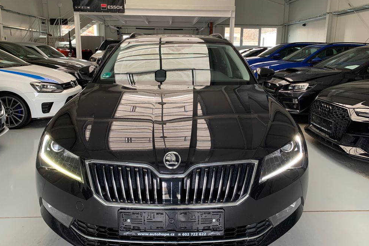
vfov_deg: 46.4
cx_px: 183
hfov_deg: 65.5
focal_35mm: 28
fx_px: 287
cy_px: 115
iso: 125
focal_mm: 4.25
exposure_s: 1/60
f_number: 1.8
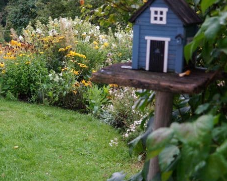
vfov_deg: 25.6
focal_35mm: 59
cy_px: 57
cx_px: 38
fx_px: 396
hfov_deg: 31.0
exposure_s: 1/40
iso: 100
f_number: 4
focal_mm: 24
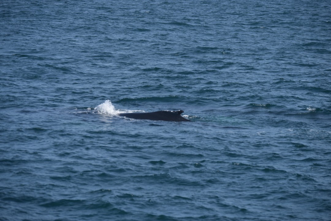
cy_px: 110
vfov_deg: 7.6
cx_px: 166
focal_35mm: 180
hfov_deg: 11.4
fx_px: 1655
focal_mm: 120
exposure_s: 1/1600
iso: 200
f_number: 5.6
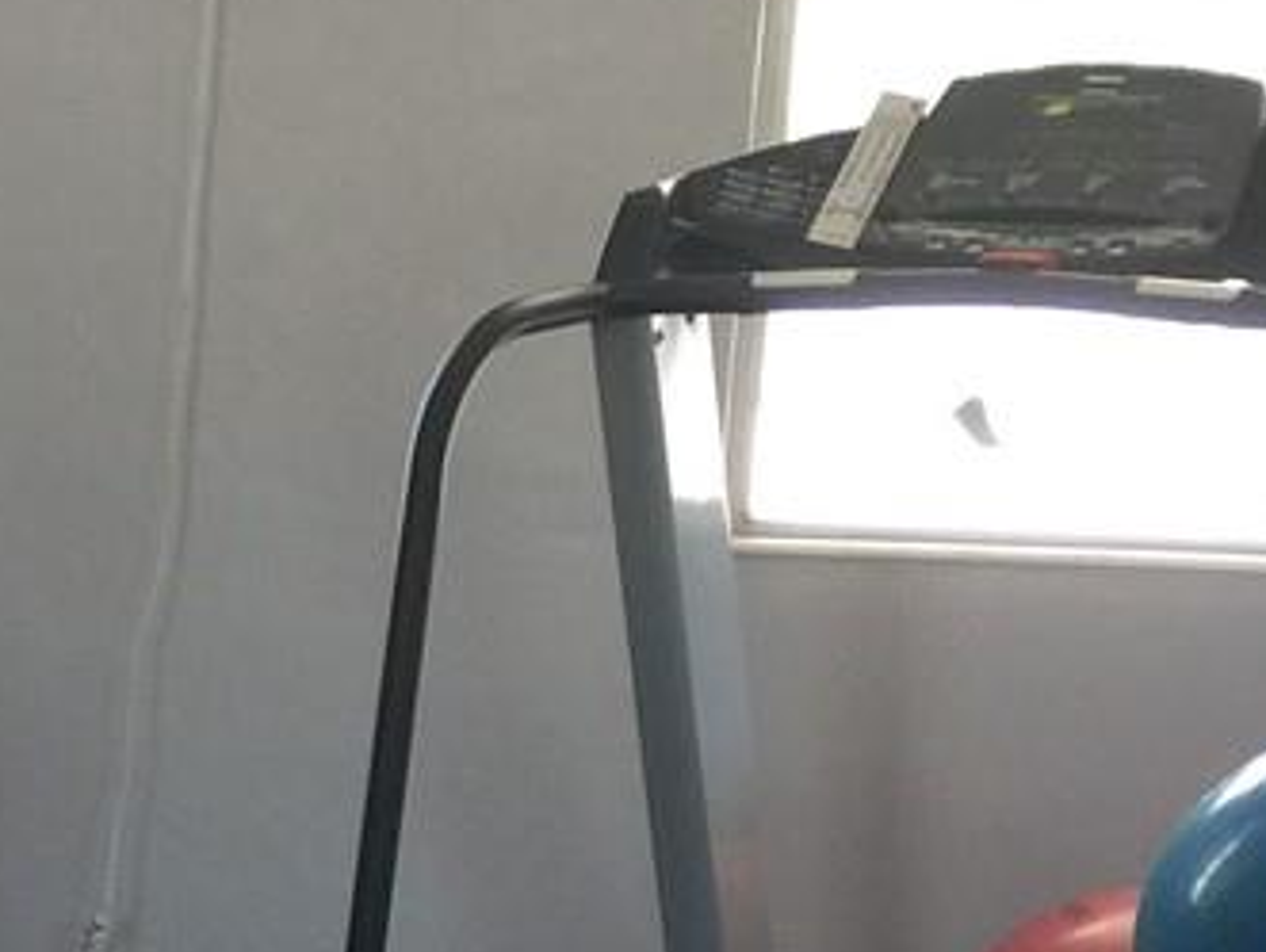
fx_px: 5126
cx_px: -1128
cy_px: 1258
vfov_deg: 10.4
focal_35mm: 140
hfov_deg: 12.6
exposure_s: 1/30
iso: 32
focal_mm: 4.15
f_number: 2.2
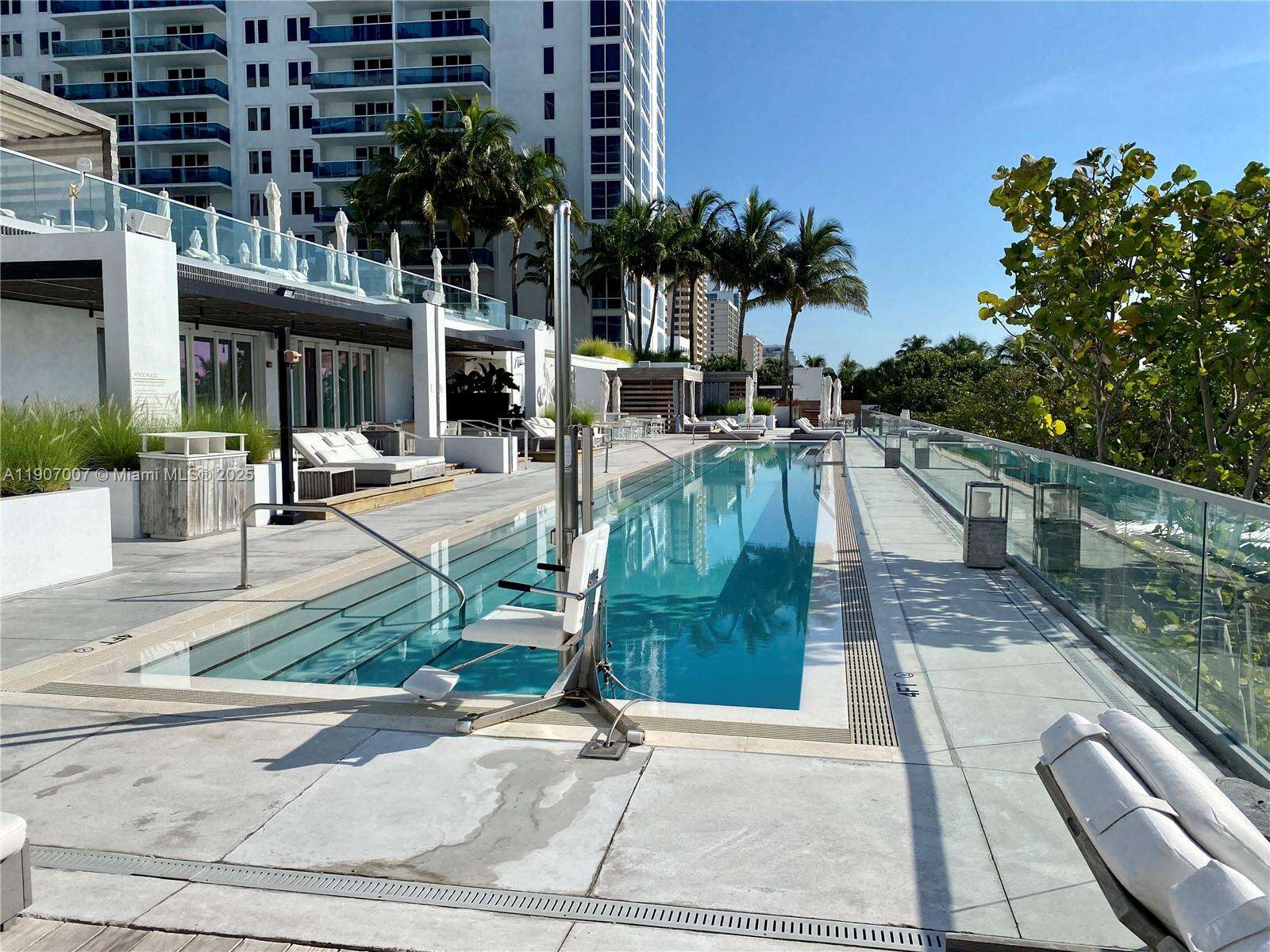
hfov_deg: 67.3
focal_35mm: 26
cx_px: 635
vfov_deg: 53.1
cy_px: 476
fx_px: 954
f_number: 1.8
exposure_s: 1/5025
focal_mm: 4.25
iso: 32
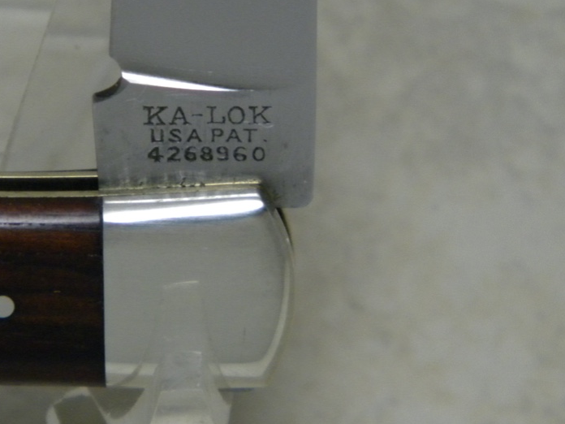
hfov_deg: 7.5
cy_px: 197
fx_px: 4293
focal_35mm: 263
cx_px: 205
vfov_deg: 5.7
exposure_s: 1/26.8
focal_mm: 33.1
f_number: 5.2
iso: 400
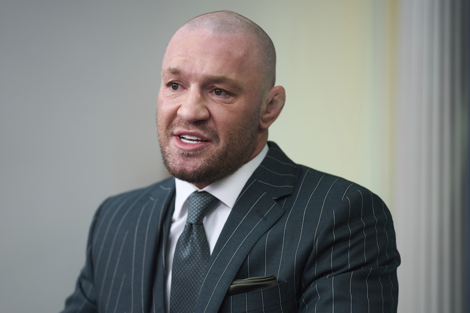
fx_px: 1788
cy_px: 156
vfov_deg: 10.0
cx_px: 235
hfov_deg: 15.0
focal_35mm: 137
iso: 640
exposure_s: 1/250
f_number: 2.8
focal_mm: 137
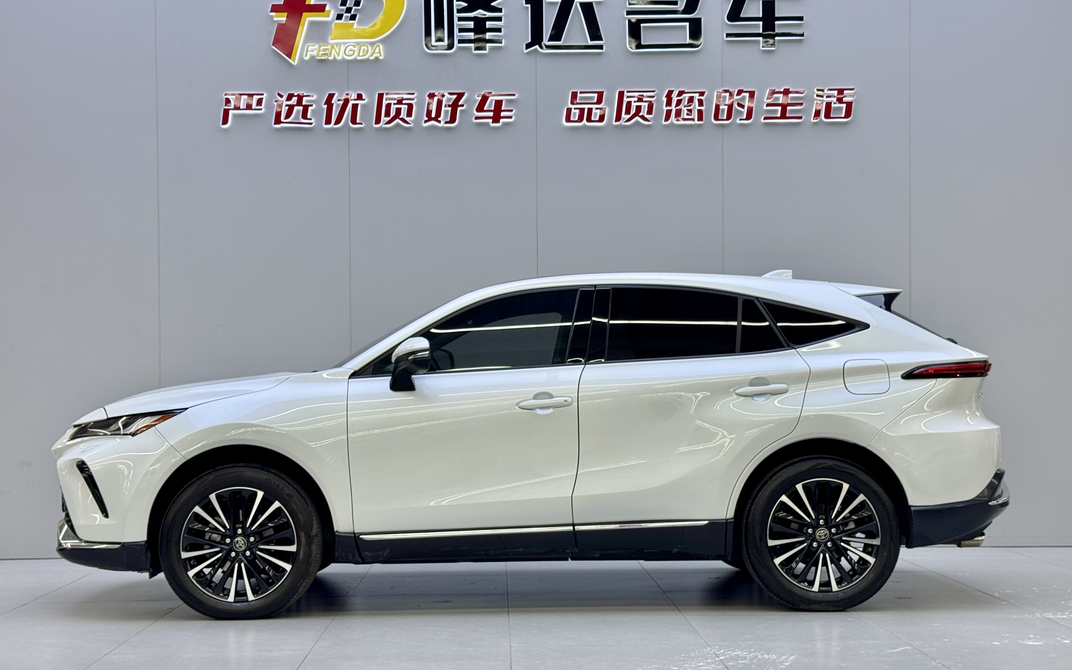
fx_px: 1490
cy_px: 364
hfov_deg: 39.6
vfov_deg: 25.3
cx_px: 535
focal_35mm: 51
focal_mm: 6.76
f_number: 1.78
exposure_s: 1/100
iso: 50
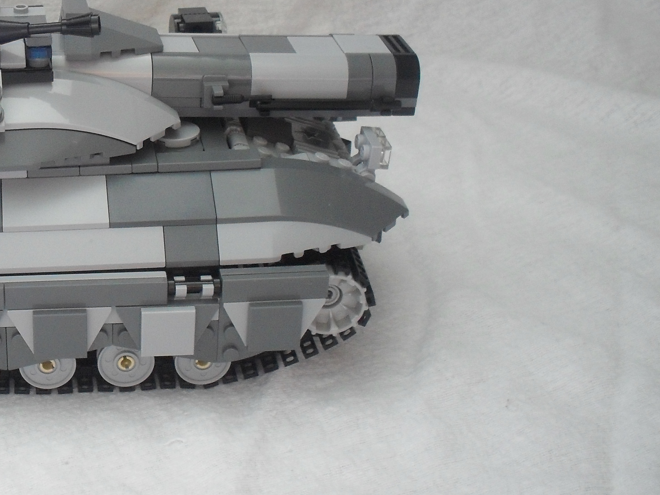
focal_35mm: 67
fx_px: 1277
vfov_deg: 21.8
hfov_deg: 27.6
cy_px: 152
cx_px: 34
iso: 200
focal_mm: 6.3
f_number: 3.2
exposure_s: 1/1.43
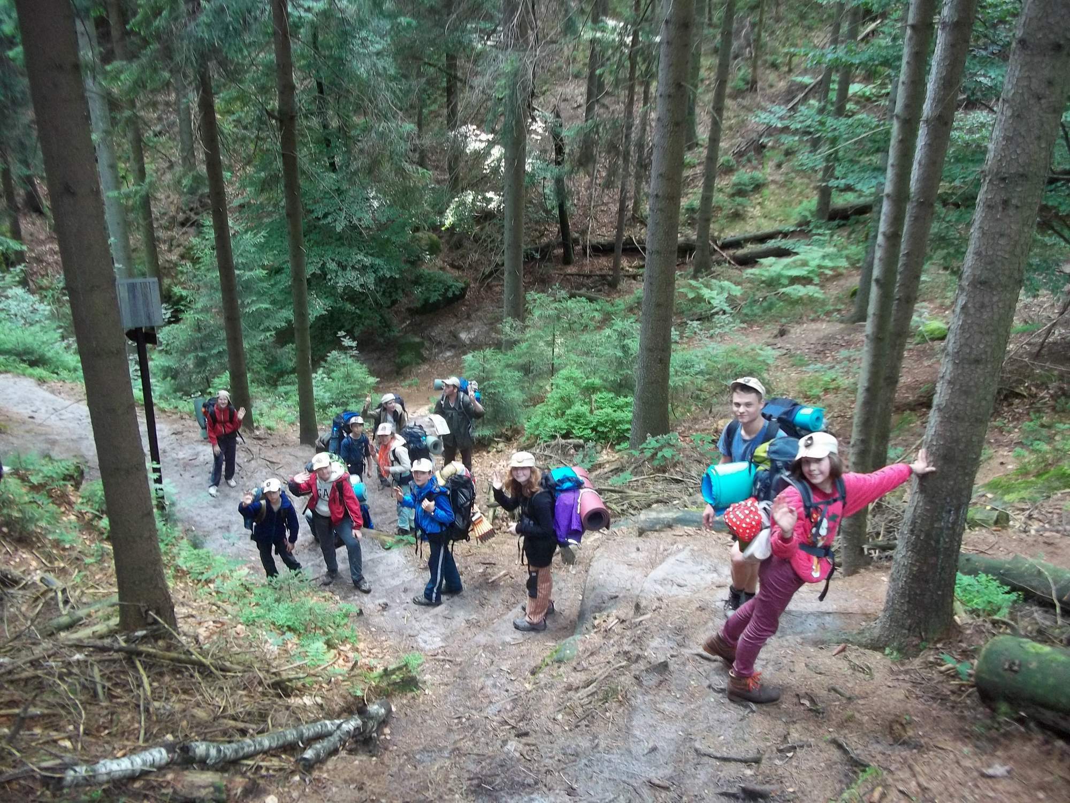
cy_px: 402
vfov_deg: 44.2
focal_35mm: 32
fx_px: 989
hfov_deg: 56.8
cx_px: 535
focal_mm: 5.7
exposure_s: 1/30
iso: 160
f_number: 2.9
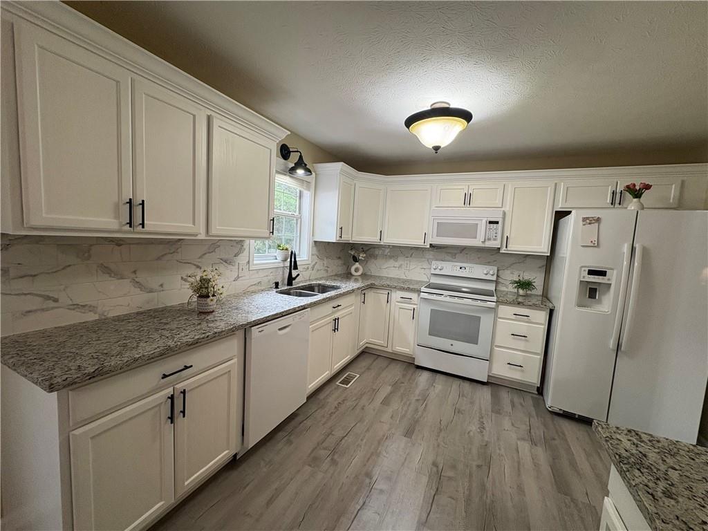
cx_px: 354
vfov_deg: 85.7
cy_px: 266
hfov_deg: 102.1
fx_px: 286
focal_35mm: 14
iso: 160
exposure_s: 1/60
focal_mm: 2.22
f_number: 2.2
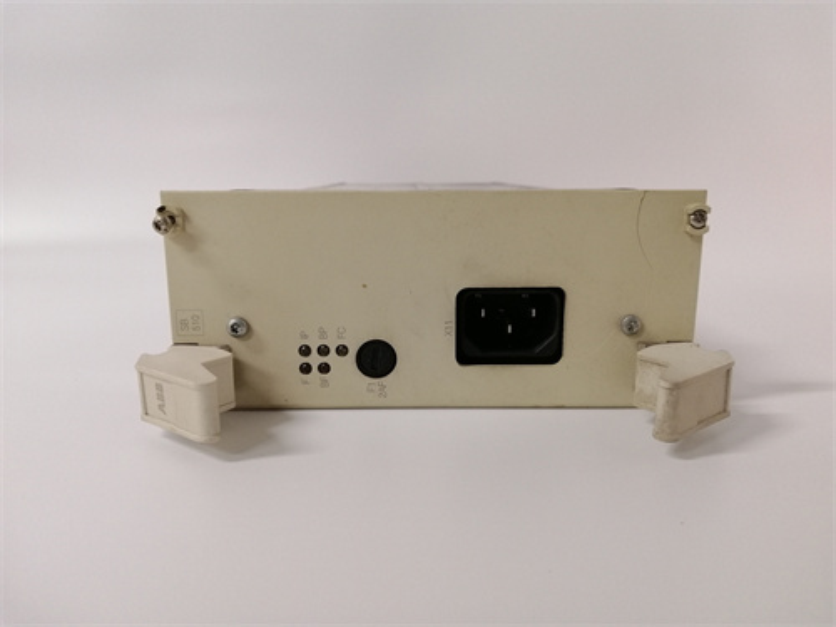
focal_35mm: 26
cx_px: 418
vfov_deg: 53.1
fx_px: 628
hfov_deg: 67.3
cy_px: 314
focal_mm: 3.81
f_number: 2.2
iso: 200
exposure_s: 1/33.3
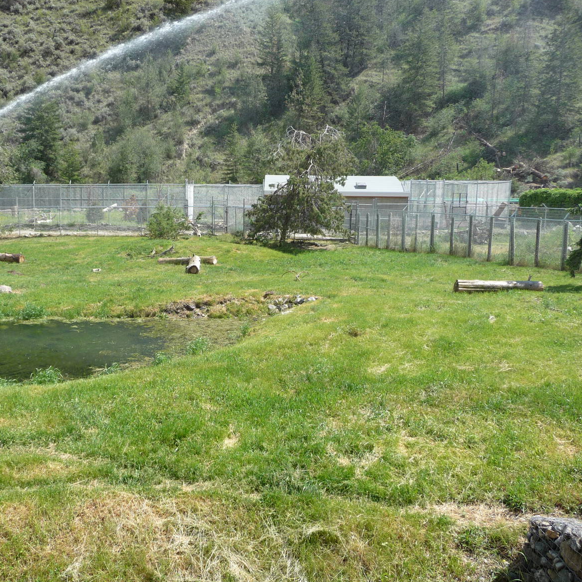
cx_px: 199
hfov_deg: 47.7
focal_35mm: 34
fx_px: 647
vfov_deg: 48.5
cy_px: 289
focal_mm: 4.7
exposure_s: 1/640
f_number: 3.3
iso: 100
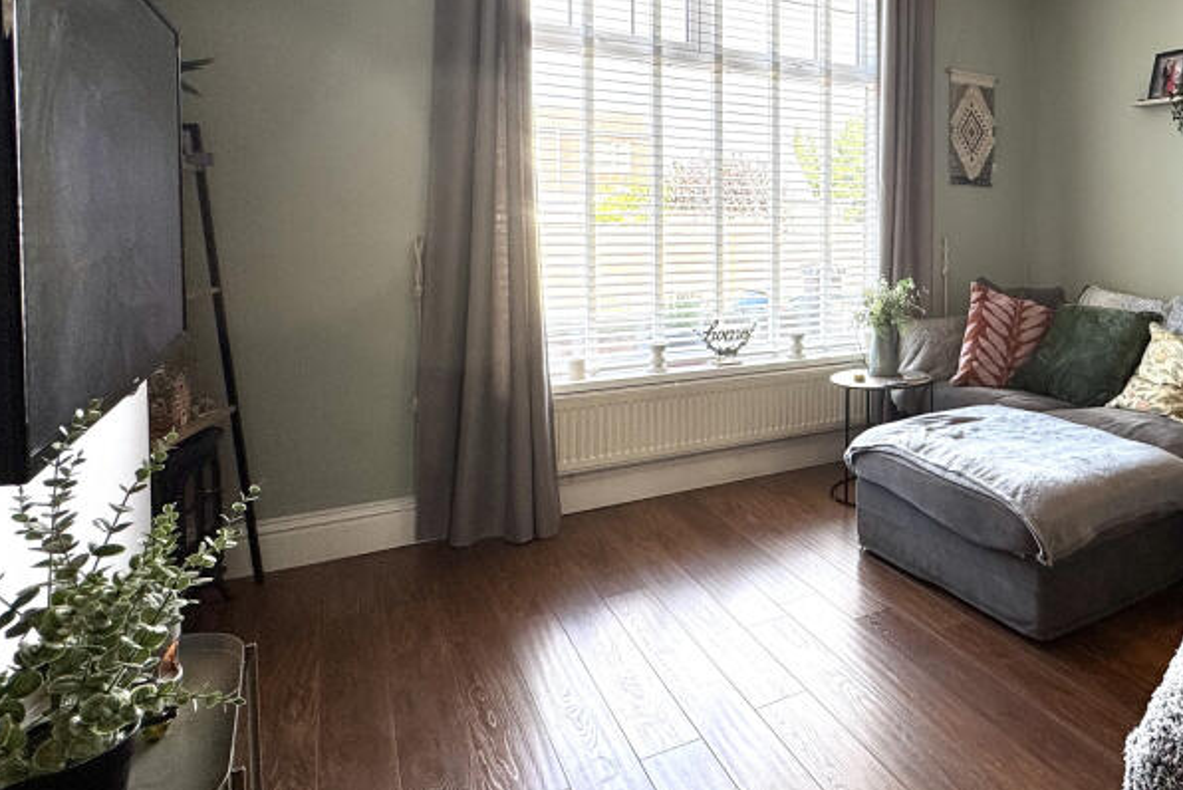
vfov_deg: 50.2
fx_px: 822
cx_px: 945
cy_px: 248
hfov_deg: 65.1
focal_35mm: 25
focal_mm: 2.22
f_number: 2.2
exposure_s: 1/99
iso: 40
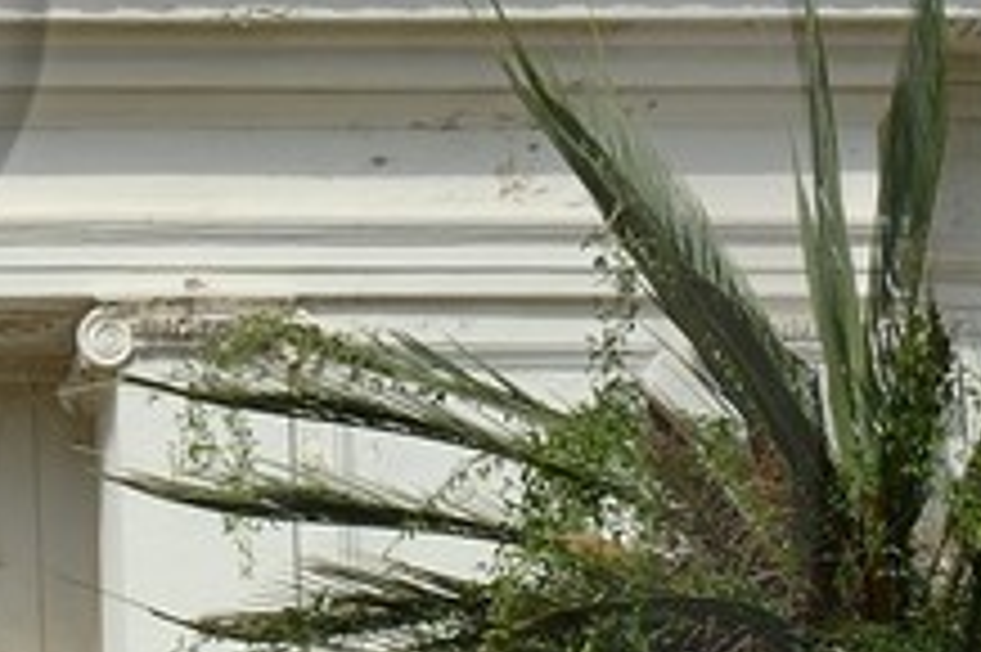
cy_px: 382
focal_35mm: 367
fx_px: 9993
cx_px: -1035
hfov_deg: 5.5
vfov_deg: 3.7
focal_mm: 50
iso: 200
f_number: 11
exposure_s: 1/250
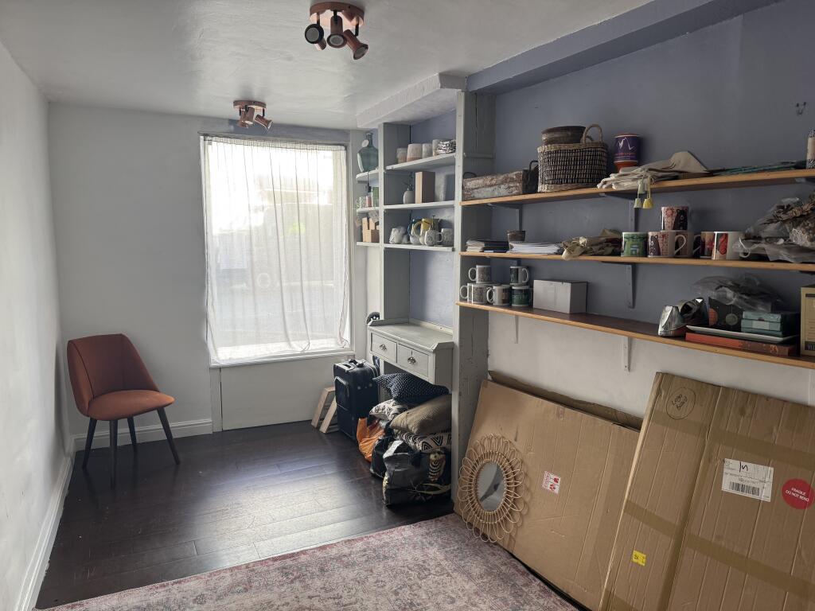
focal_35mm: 24
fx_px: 565
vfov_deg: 56.8
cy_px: 306
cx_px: 408
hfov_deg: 71.6
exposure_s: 1/121
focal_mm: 6.76
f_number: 1.78
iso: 160
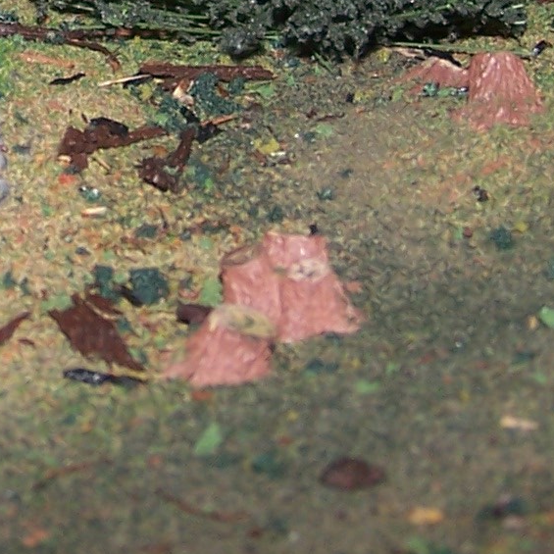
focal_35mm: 137
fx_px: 2481
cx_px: 49
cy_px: -55
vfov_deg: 12.5
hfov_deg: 12.6
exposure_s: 1/60
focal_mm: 6.3
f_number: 2.8
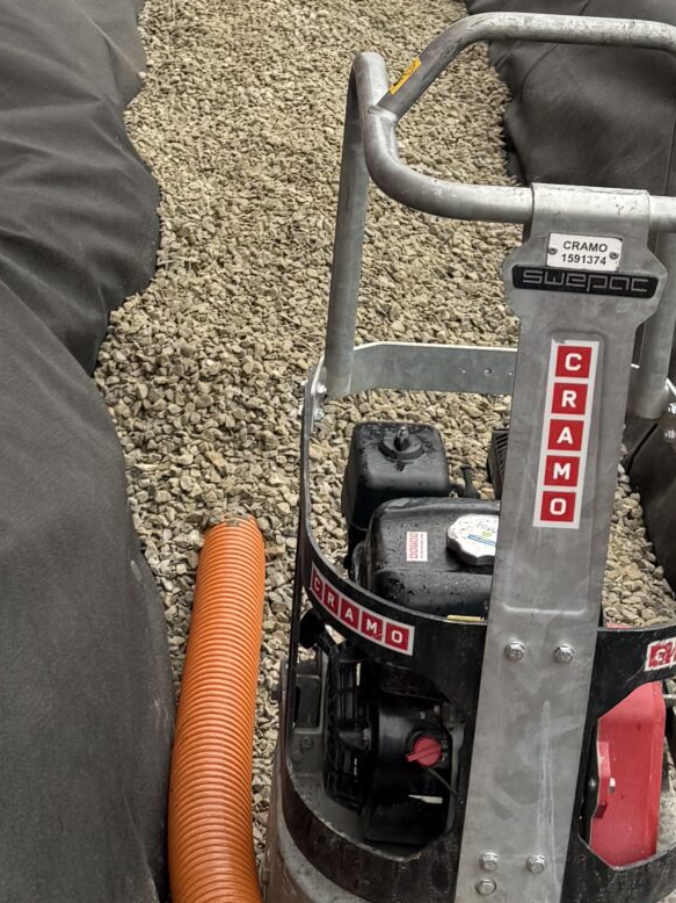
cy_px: 29
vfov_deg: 23.8
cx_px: 318
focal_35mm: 79
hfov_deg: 18.7
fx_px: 2058
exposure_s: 1/416
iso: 80
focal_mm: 6.76
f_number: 1.78
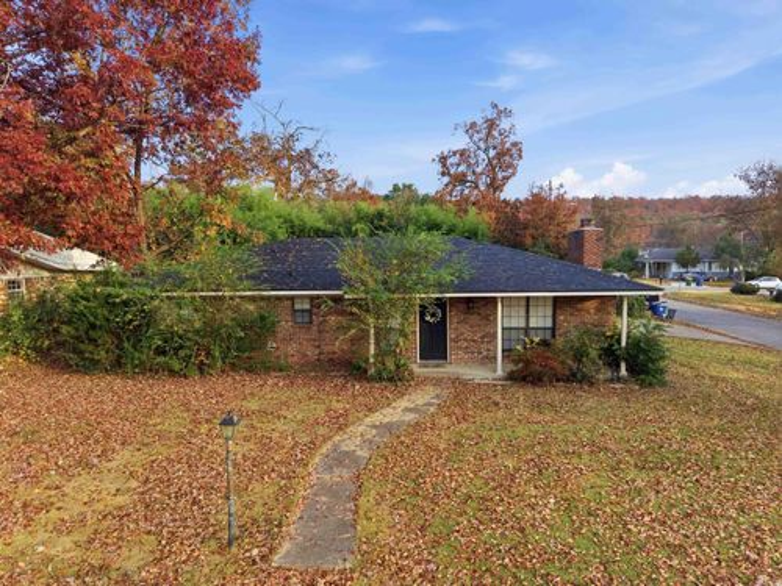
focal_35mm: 24
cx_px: 391
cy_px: 293
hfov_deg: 71.6
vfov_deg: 56.8
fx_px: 542
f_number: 1.8
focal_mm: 8.7
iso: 210
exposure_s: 1/2000
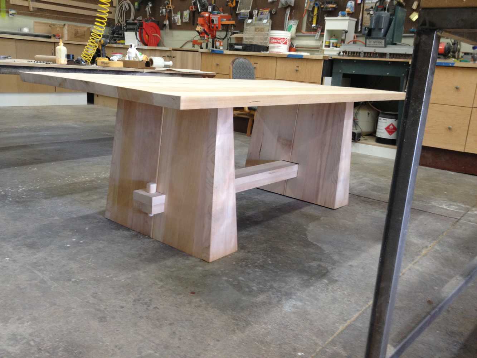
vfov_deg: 40.7
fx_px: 482
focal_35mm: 35
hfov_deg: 52.6
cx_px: 238
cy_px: 179
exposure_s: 1/20
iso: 100
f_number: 2.4
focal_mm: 4.28
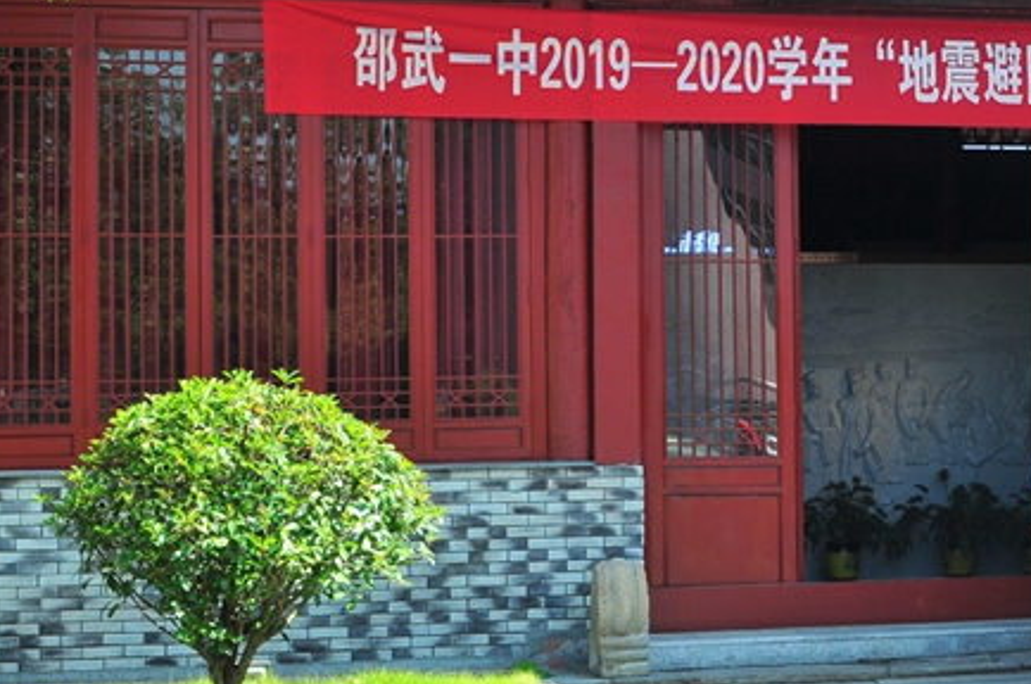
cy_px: 285
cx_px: 1119
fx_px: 2431
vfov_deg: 16.0
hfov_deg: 22.6
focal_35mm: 85
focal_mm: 24
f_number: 5.6
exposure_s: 1/320
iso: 200
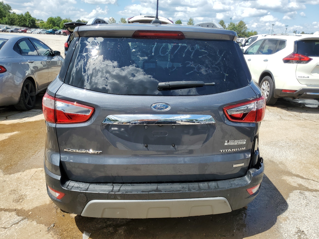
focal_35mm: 26
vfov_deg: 53.1
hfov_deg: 67.3
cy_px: 120
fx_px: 240
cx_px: 160
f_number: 1.5
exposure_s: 1/2500
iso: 50
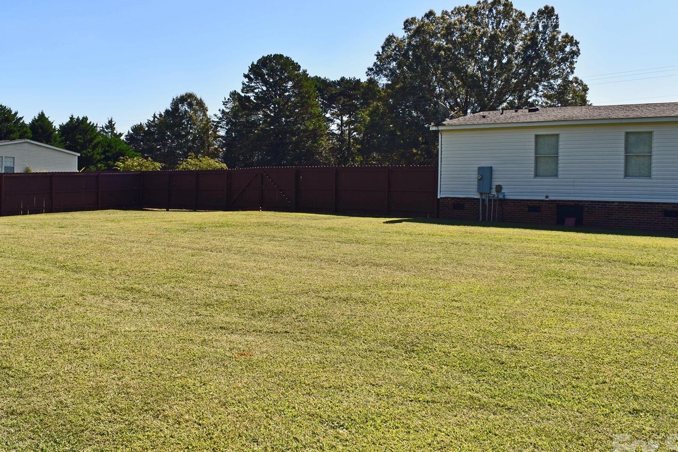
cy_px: 222
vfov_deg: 37.8
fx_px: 659
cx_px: 315
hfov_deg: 54.4
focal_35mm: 35
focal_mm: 18
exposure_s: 1/200
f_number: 10
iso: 100
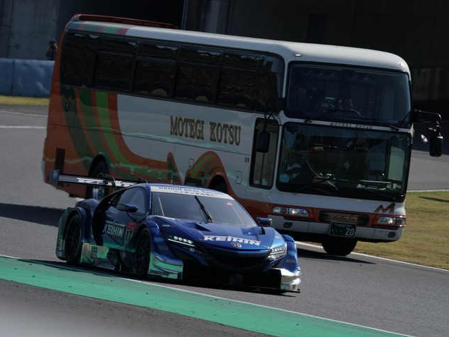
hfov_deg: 4.8
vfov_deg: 3.6
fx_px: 5384
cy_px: 168
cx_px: 239
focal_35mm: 415
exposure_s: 1/640
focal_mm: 382
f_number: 10
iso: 200
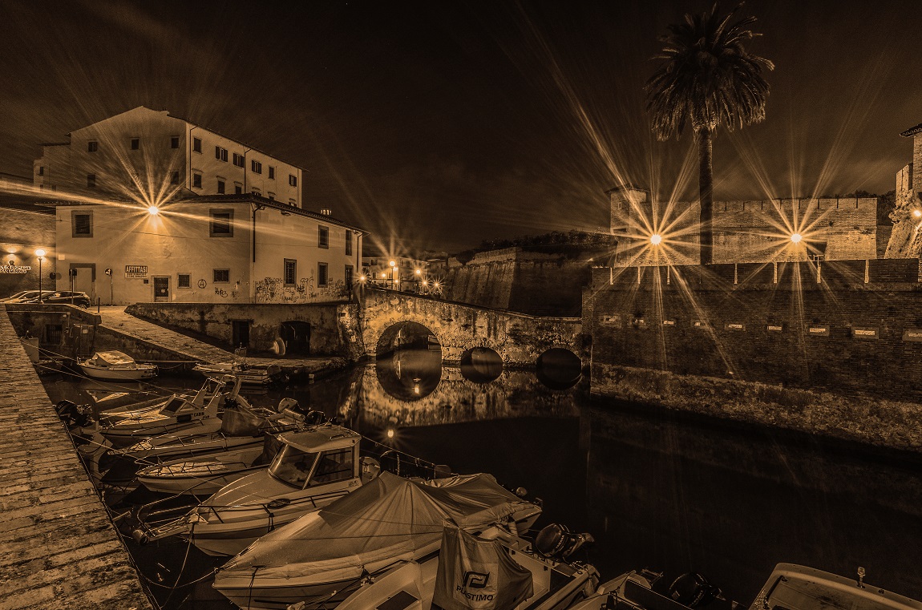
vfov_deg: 63.0
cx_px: 461
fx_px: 498
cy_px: 305
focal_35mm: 20
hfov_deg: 85.6
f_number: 11
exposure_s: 15
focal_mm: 13
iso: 100
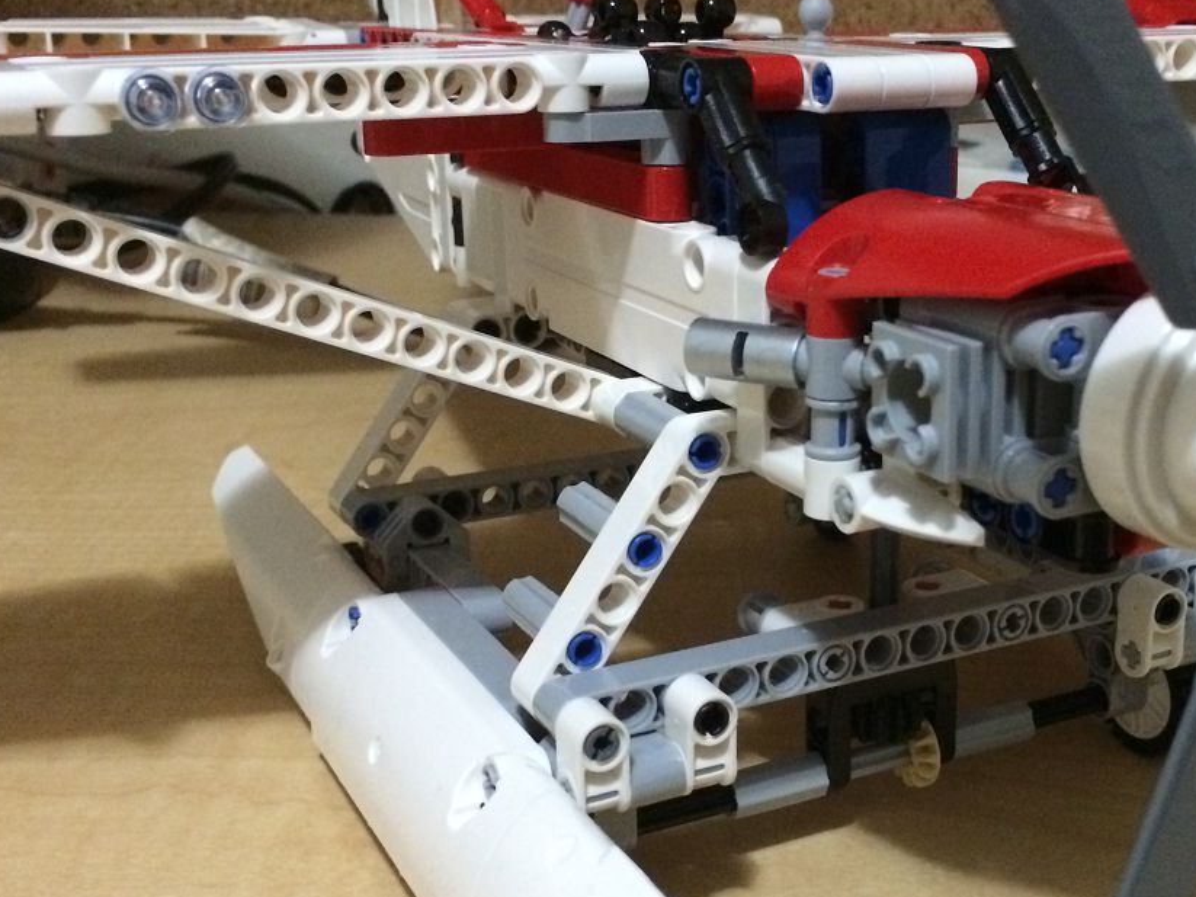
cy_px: 502
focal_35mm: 46
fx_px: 1589
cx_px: 746
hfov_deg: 41.0
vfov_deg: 31.5
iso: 640
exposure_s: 1/15
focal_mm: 4.15
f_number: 2.2
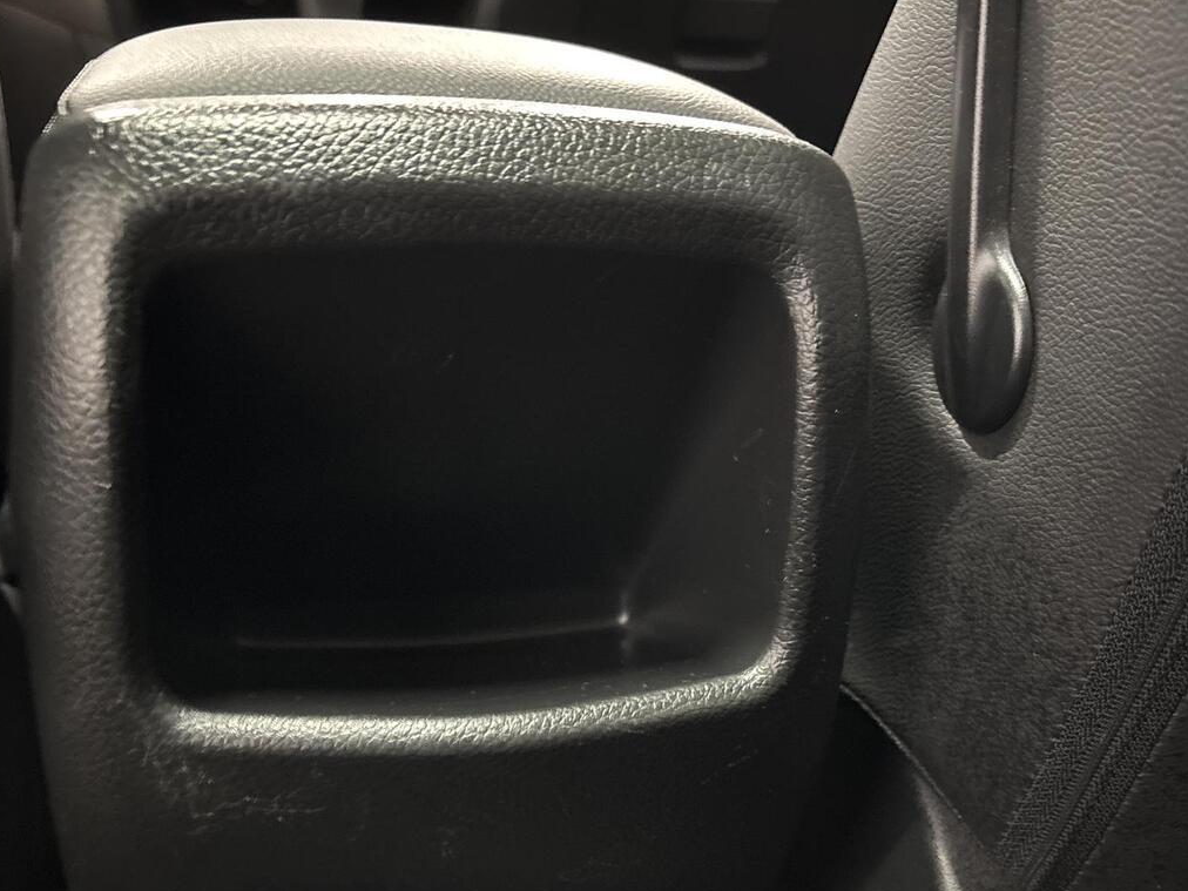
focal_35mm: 37
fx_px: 1270
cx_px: 628
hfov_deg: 50.1
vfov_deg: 38.0
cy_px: 629
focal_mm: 5.96
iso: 1600
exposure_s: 1/15
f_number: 1.6
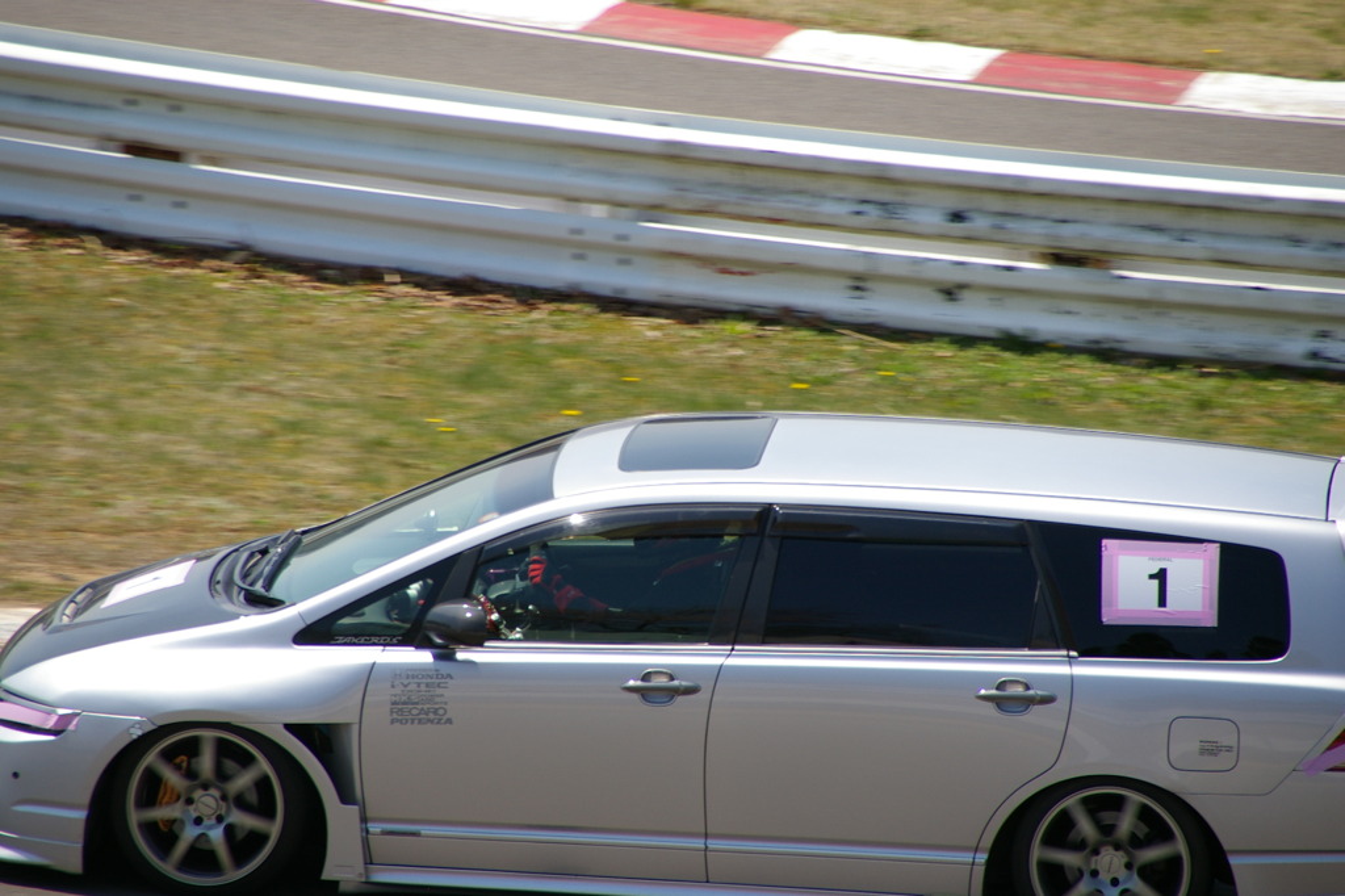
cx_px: 672
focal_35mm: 375
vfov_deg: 3.7
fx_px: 14005
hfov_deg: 5.5
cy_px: 448
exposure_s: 1/500
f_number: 8
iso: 200
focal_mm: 250
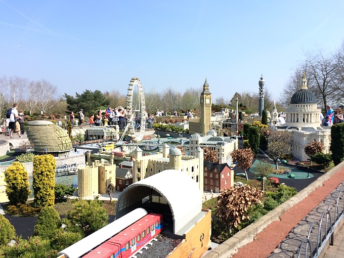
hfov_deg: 61.7
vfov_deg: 48.2
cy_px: 129
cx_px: 172
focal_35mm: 29
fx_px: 288
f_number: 2.2
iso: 32
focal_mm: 4.15
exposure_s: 1/1117
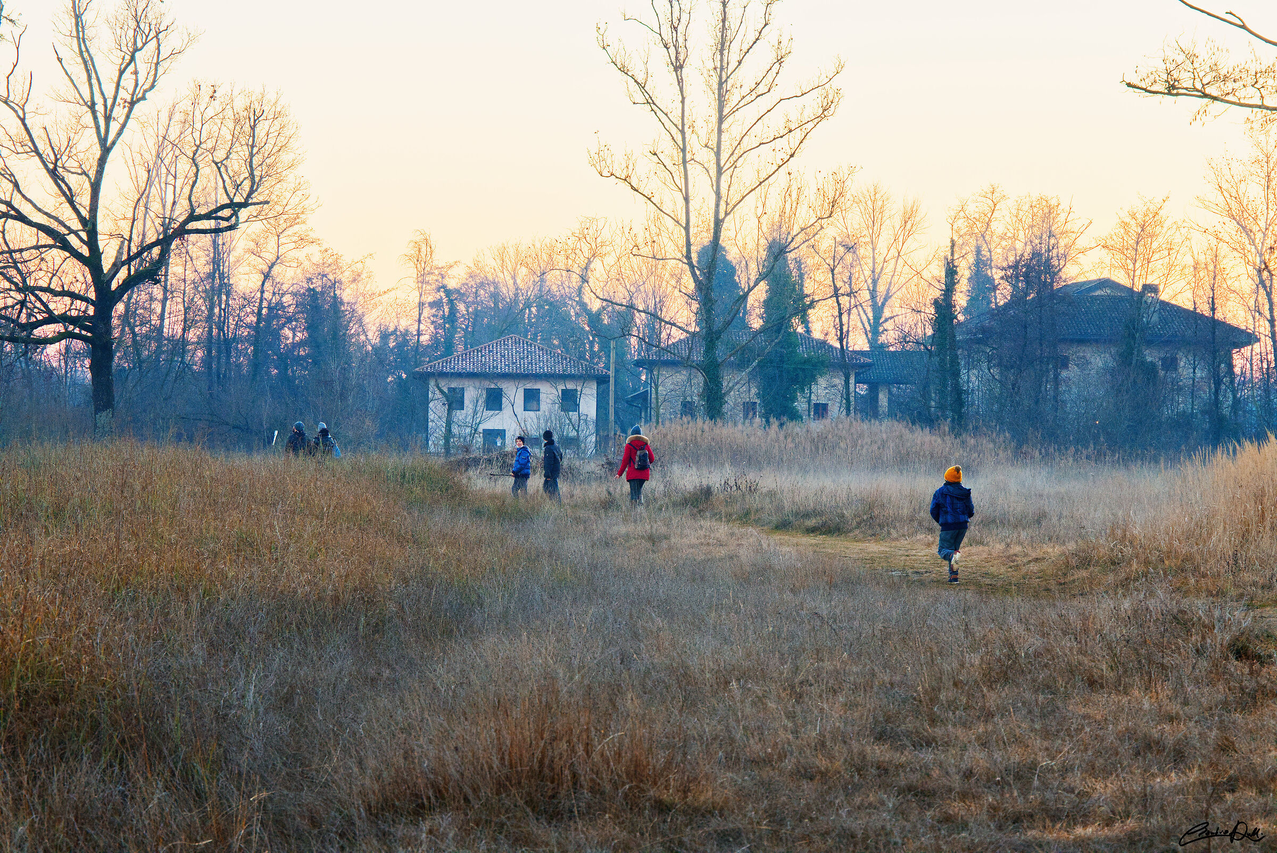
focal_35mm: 116
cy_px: 426
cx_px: 638
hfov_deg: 17.7
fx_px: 4099
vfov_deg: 11.9
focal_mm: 77
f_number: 6.3
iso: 400
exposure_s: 1/200
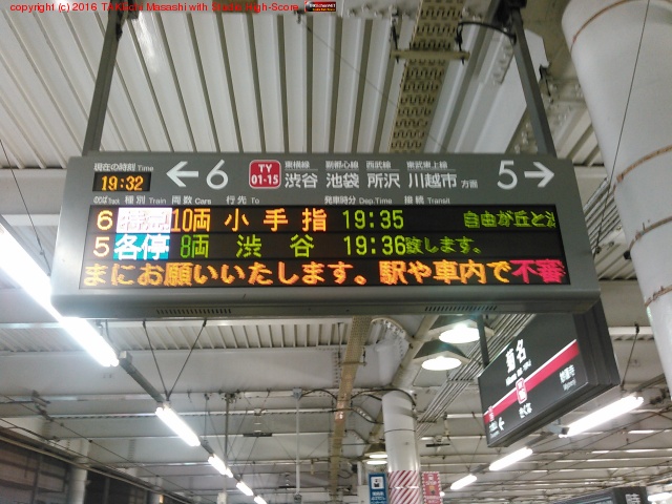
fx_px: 582
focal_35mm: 30
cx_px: 336
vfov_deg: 46.8
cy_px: 252
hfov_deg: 60.0
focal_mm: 4
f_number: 2.4
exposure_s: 1/16.7
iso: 200
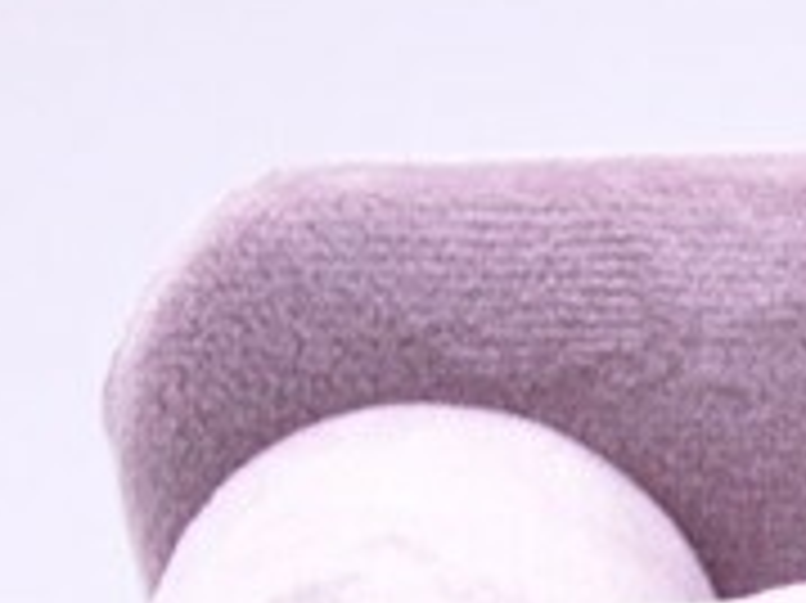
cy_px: 1510
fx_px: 8260
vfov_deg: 4.1
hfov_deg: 5.4
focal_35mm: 355
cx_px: 1936
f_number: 4.5
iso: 400
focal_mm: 40
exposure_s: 1/100
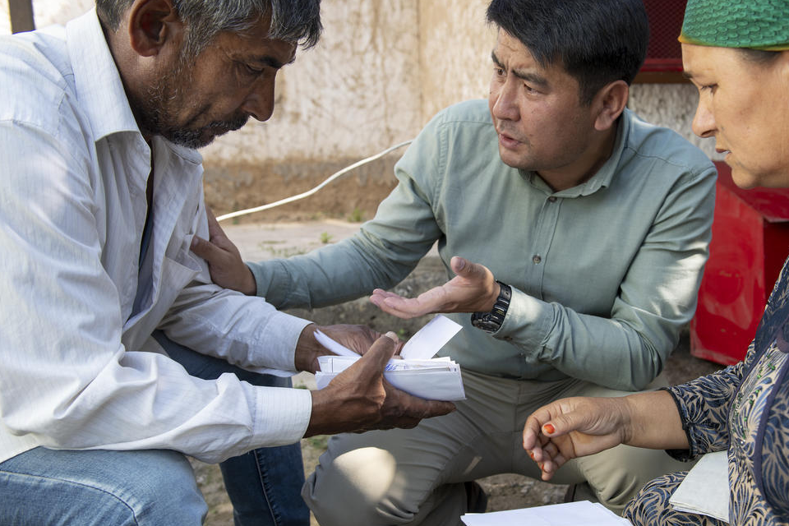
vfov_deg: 33.3
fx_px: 877
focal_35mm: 40
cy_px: 311
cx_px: 478
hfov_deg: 48.1
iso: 125
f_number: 5
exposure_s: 1/125
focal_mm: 32
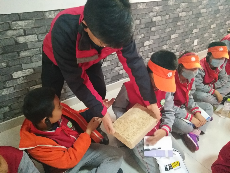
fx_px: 140
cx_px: 115
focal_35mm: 21
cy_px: 86
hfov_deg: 79.0
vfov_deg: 63.4
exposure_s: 1/33.3
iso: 1106
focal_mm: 3.66
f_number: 2.2
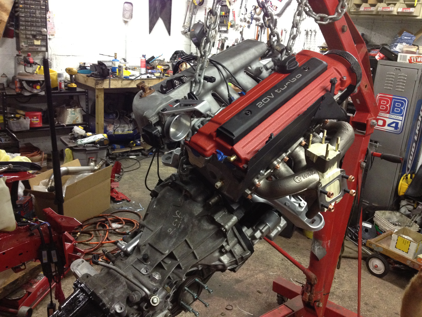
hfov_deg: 52.6
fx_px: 427
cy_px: 158
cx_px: 211
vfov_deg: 40.7
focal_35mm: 35
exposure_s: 1/20
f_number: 2.4
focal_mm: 4.28
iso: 320
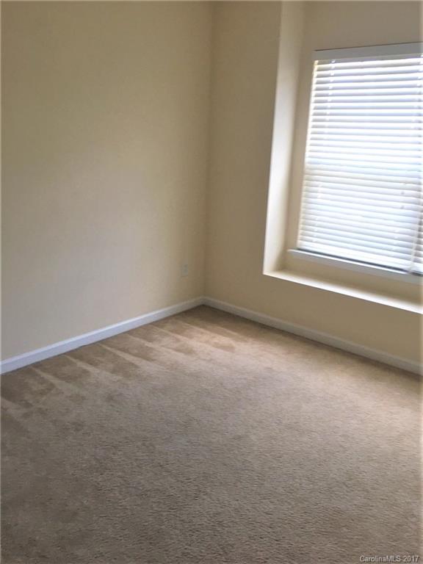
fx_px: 472
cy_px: 282
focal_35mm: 29
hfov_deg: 48.2
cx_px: 212
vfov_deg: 61.7
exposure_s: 1/30
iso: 25
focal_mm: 4.15
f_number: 2.2
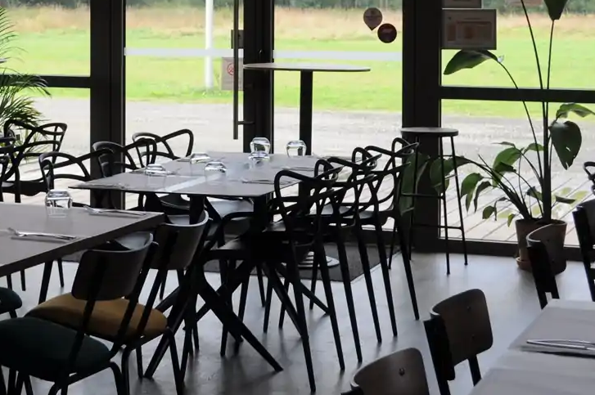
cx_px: 158
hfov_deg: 20.5
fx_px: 1634
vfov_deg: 13.6
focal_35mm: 99
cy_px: -1
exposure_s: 1/125
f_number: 5.6
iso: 250
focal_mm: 32
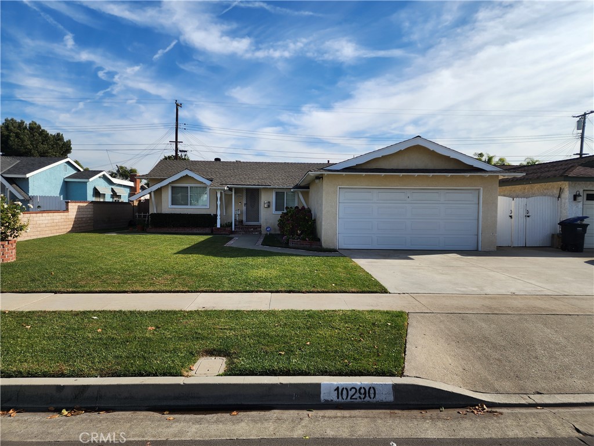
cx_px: 297
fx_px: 395
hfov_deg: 73.9
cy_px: 223
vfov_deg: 58.9
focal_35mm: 23
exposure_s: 1/1182
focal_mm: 6.4
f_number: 1.8
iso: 12
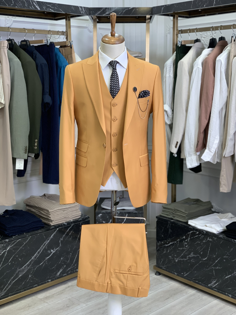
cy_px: 158
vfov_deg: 36.8
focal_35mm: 52
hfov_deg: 28.0
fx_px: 473
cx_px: 118
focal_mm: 6
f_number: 2.4
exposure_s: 1/122
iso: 100
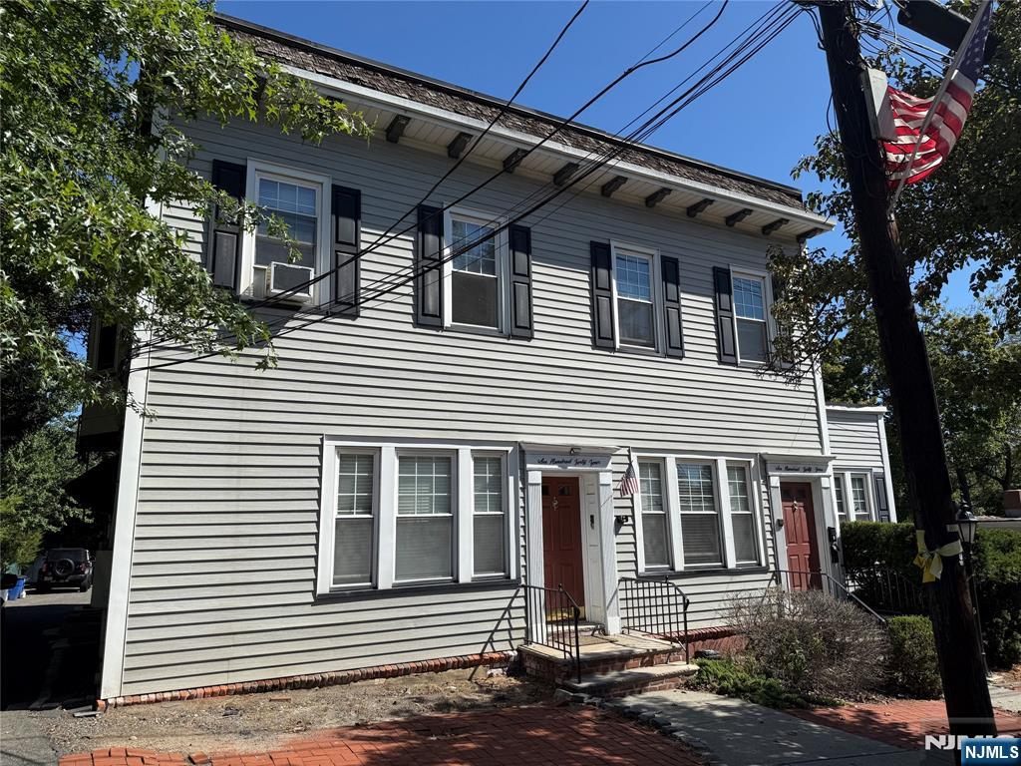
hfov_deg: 71.6
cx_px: 510
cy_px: 383
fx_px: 708
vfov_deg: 56.8
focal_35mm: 24
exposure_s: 1/4975
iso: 80
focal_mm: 6.76
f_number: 1.78
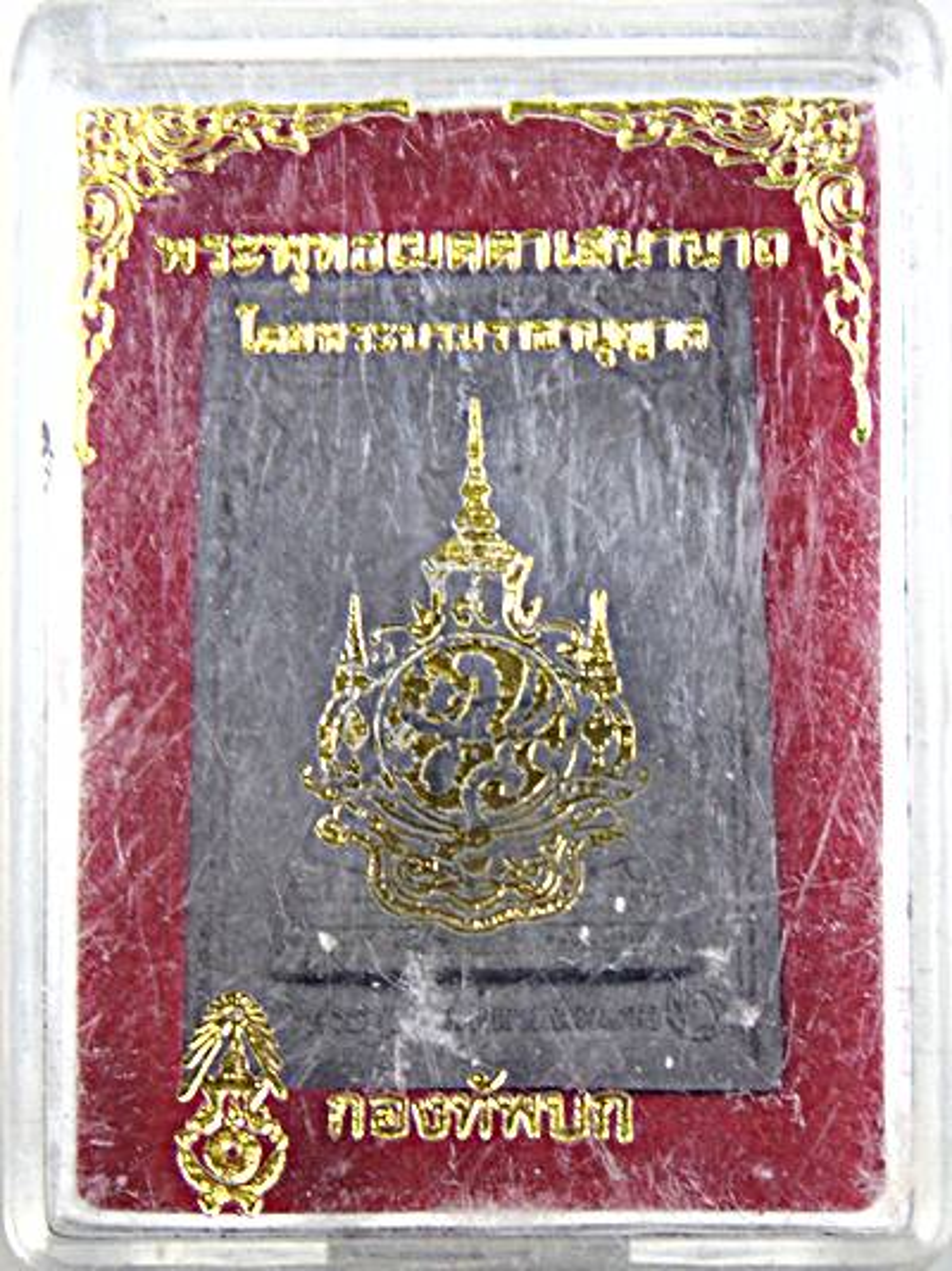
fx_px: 2606
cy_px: 636
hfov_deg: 20.7
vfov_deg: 27.4
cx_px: 476
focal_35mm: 71
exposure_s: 1/50
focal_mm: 12.8
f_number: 3.7
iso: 80
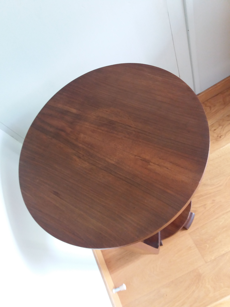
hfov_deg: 49.7
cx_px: 115
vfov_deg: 63.4
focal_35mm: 28
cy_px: 154
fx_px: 248
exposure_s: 1/17
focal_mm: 3.7
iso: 200
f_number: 1.9
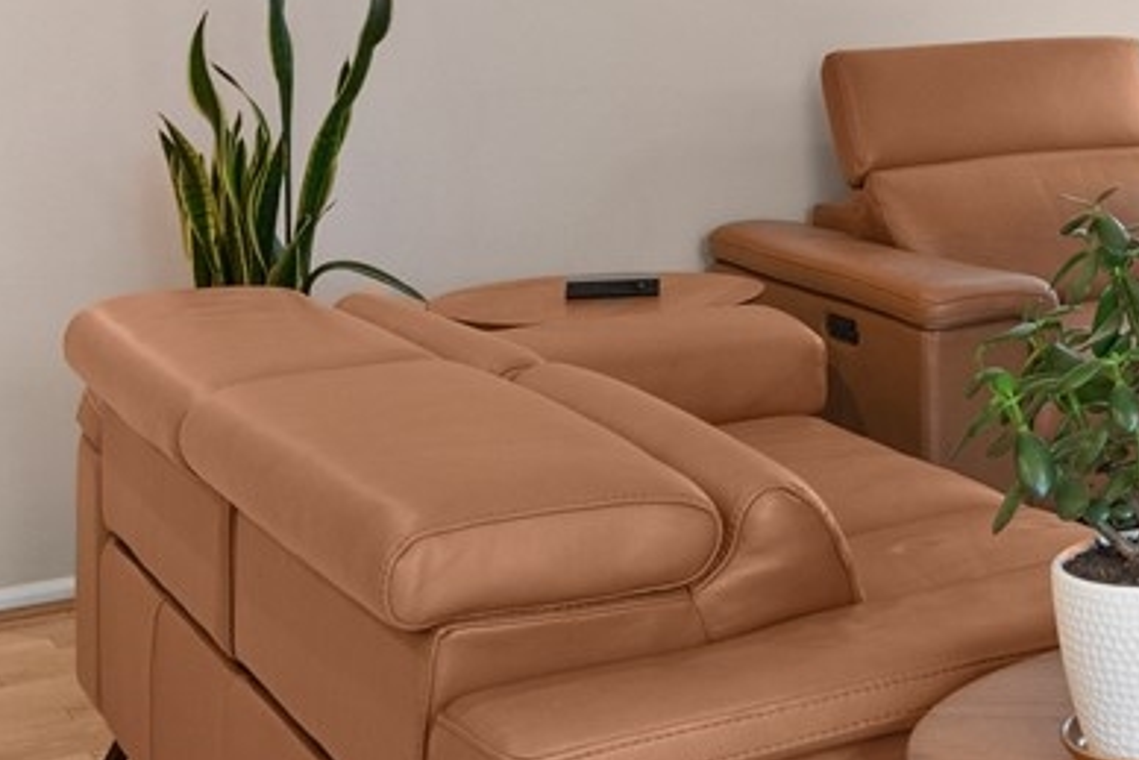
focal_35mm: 70
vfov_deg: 18.6
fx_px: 2215
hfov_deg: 24.6
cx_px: 1528
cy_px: -110
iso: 640
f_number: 9
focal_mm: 16
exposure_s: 1/2
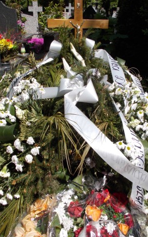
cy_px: 118
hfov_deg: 34.4
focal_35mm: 37
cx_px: 85
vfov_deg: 52.8
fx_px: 239
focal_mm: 4.6
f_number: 3.2
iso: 80
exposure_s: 1/1250
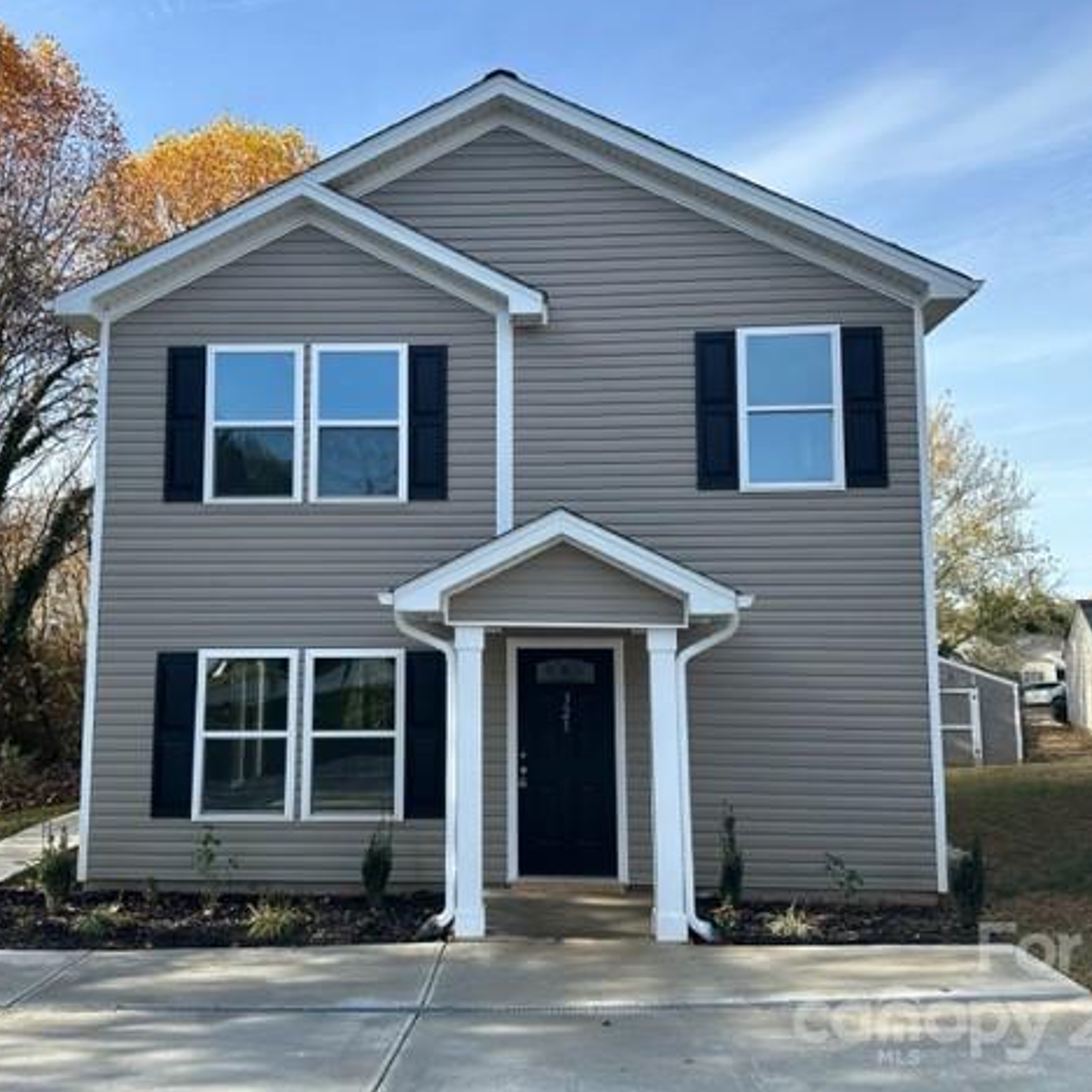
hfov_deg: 55.5
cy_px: 534
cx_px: 490
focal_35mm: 29
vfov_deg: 55.6
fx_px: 1035
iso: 80
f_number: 1.78
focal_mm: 6.86
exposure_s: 1/1664
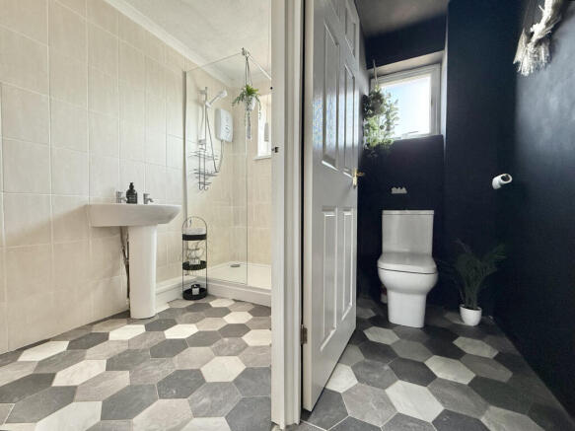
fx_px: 233
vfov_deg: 85.7
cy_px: 216
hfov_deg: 102.1
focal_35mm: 14
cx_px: 288
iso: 200
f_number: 2.2
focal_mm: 2.22
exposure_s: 1/99
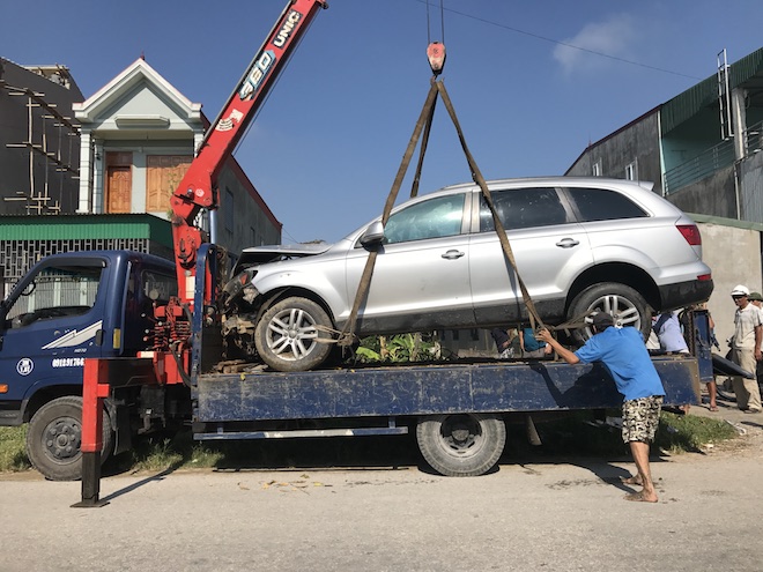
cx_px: 382
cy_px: 286
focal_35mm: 28
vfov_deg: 49.7
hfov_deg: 63.4
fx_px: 617
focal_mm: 3.99
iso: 20
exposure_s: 1/3195
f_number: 1.8
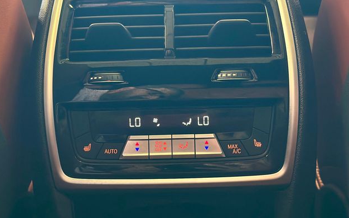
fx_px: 495
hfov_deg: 38.9
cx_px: 171
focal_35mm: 52
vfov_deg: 24.8
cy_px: 97
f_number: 1.78
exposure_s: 1/24
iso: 640
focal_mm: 6.86
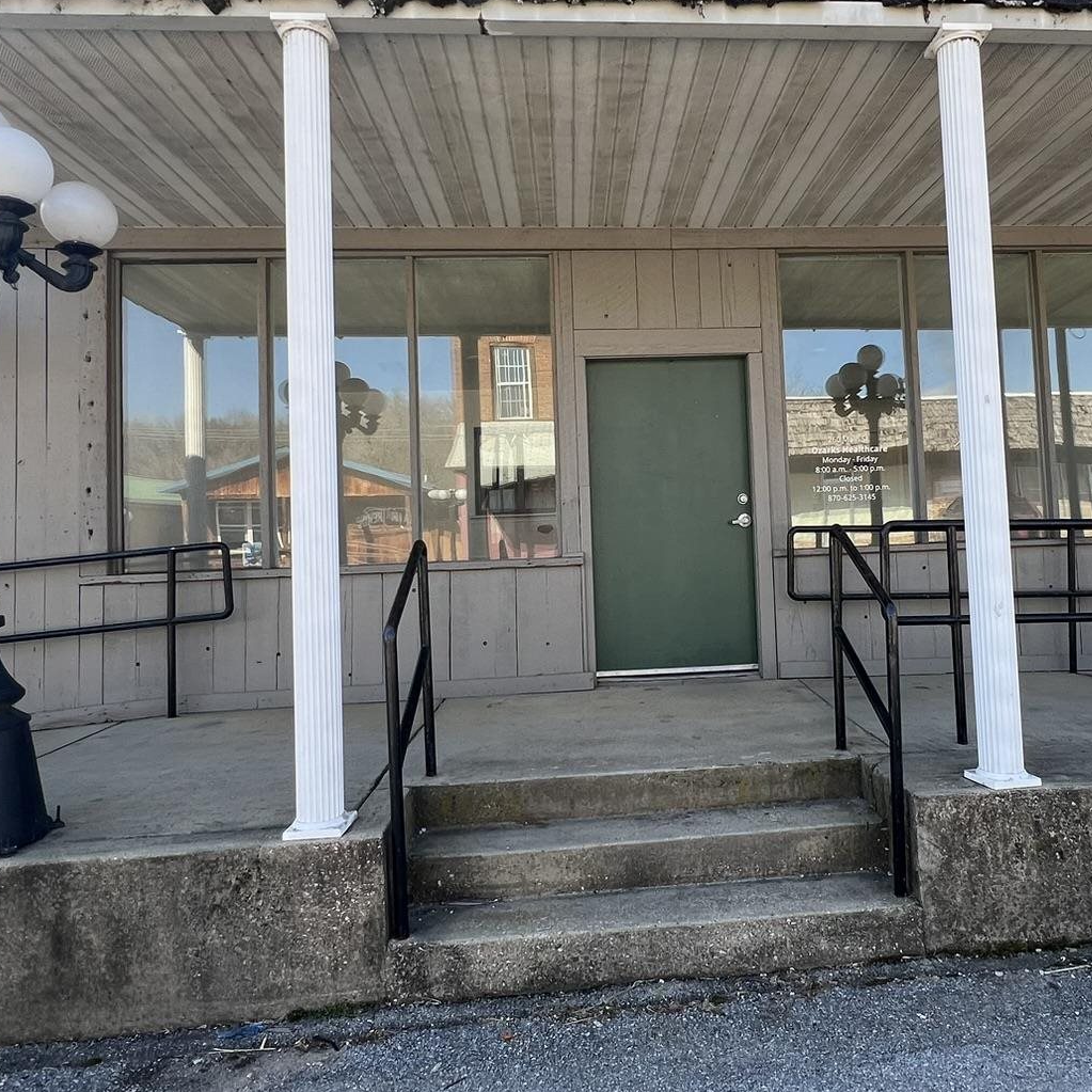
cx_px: 651
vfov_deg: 67.1
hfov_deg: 66.7
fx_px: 821
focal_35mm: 23
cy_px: 489
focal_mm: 1.57
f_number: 1.8
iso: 32
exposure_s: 1/279
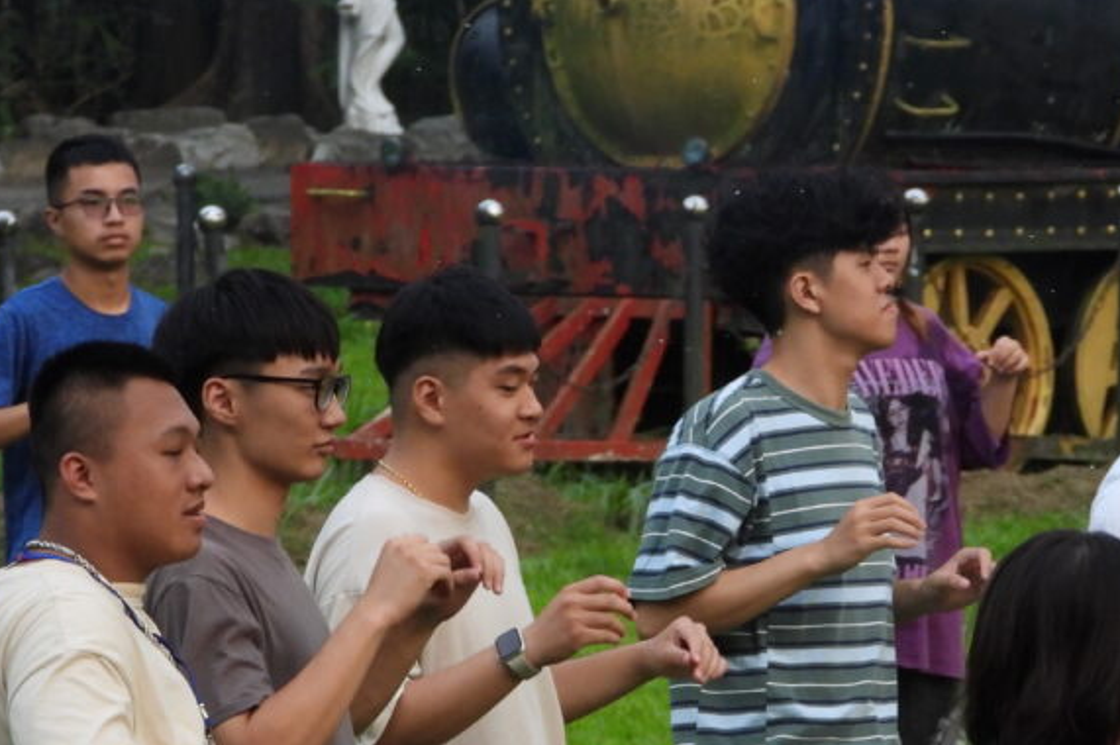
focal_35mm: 476
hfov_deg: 4.3
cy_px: 543
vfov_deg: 2.9
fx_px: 14800
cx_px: 730
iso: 400
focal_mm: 45.8
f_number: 4.5
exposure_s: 1/400
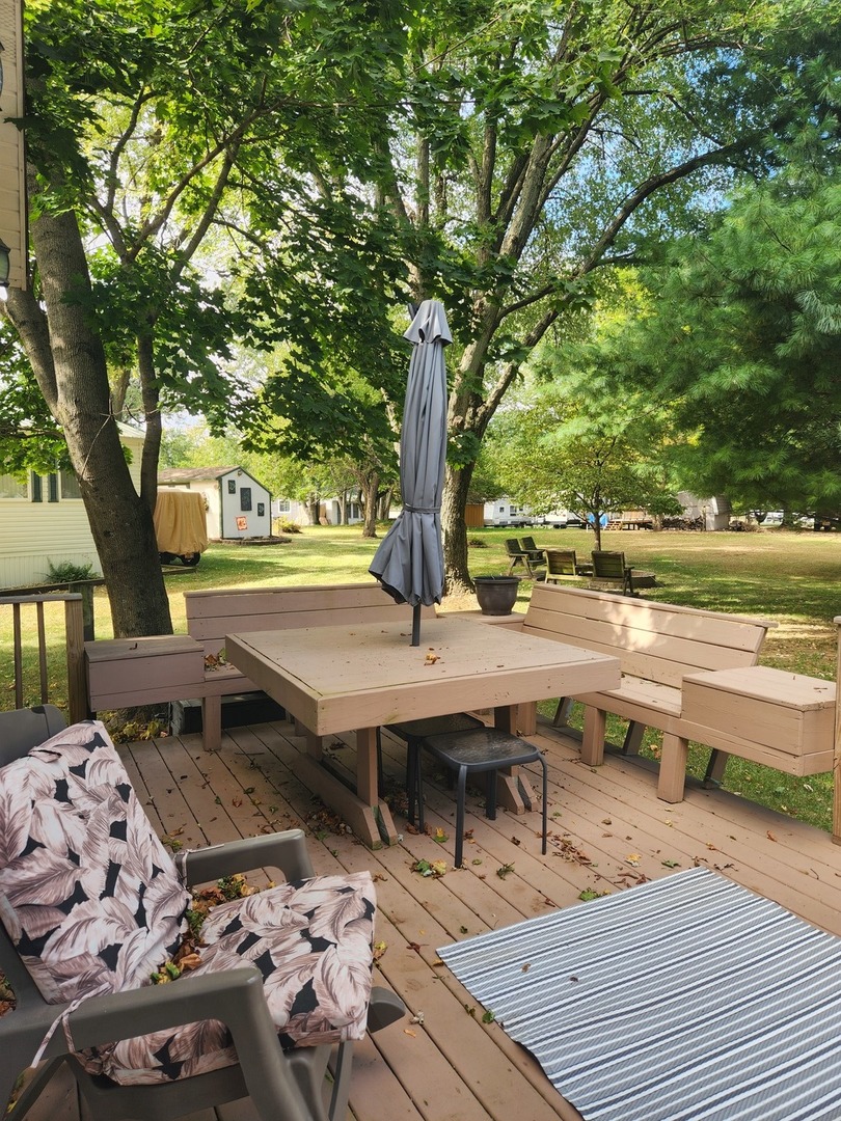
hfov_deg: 58.9
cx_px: 420
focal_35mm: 23
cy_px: 560
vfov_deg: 73.9
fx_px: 745
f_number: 1.8
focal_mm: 5.4
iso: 20
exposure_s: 1/189
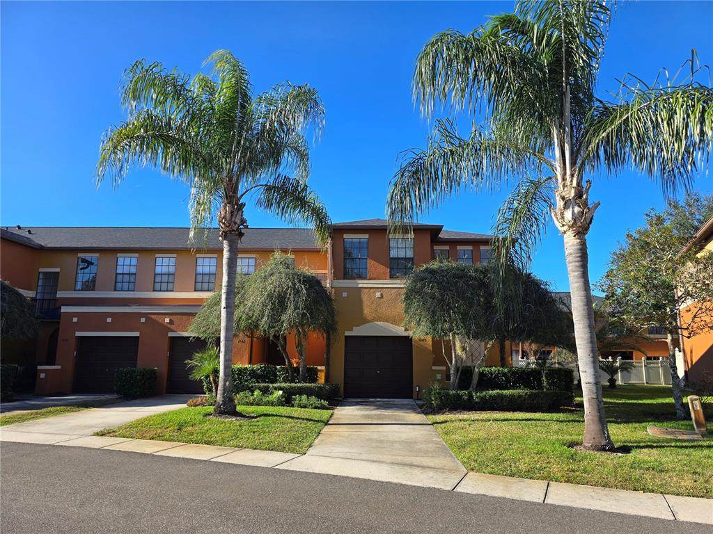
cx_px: 356
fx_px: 474
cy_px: 267
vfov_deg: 58.9
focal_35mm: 23
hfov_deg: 73.9
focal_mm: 6.3
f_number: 1.7
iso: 12
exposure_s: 1/427
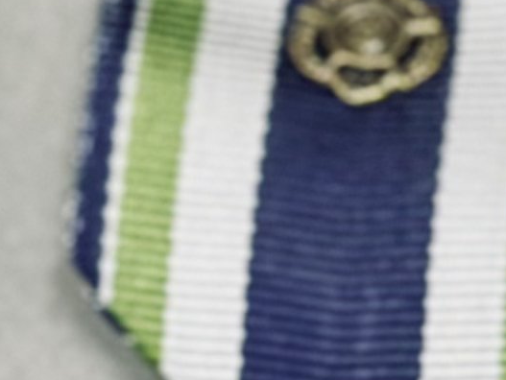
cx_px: 1000
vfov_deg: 5.7
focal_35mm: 260
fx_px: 3803
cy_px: 389
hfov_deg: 7.3
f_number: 1.8
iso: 250
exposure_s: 1/60
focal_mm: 6.9
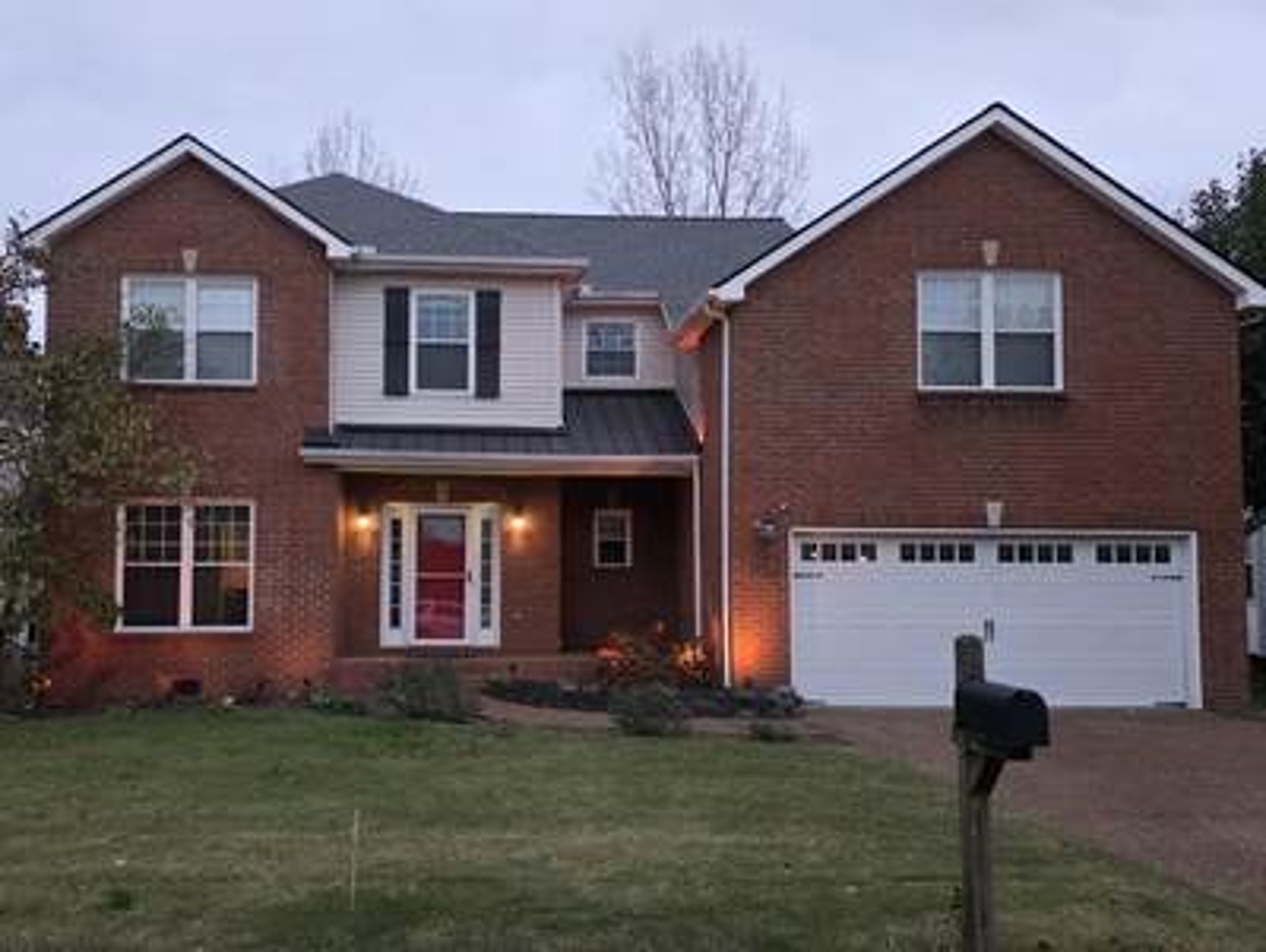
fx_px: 842
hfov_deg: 73.9
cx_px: 633
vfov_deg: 59.0
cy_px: 476
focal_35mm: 23
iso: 1000
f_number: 1.7
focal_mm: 6.3
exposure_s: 1/120
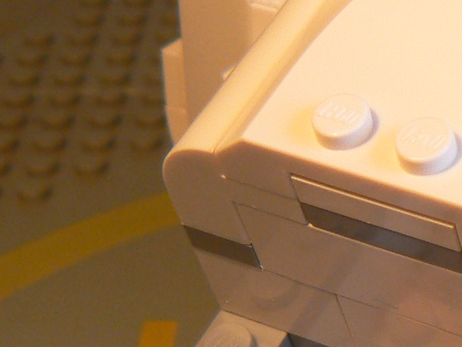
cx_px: 500
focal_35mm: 146
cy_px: 537
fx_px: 1949
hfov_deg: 13.3
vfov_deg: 9.8
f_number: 3.2
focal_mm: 6
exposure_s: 1/100
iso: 100
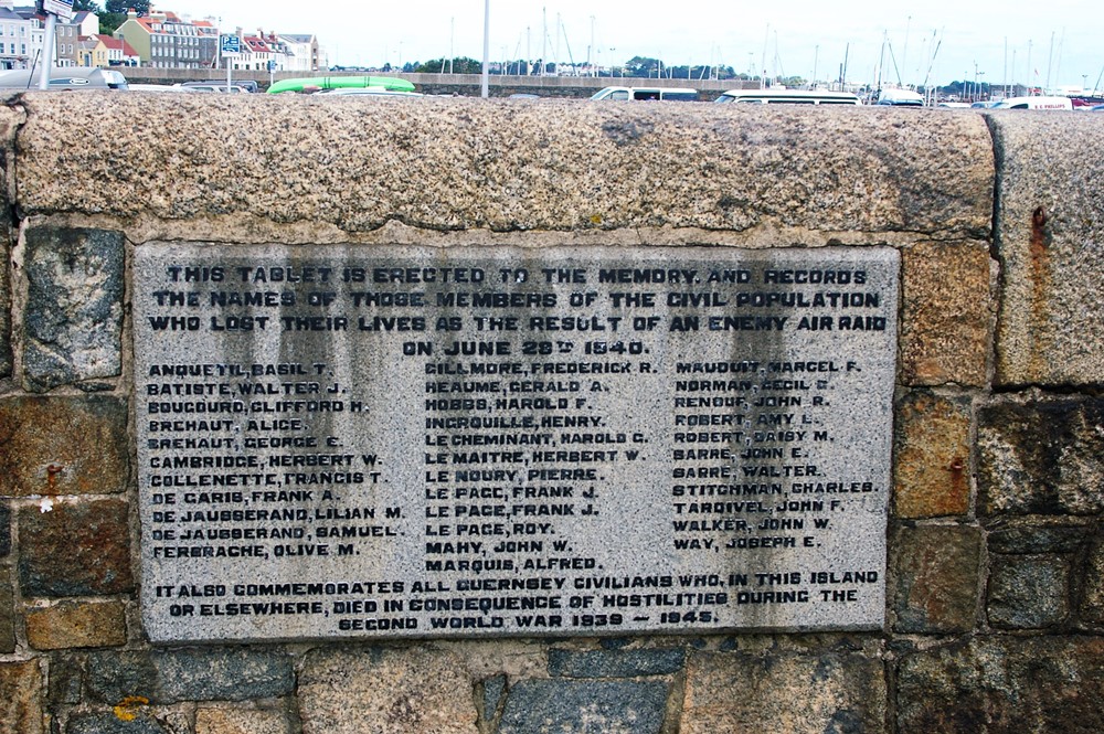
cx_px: 552
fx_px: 1747
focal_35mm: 57
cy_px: 367
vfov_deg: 23.7
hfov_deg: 35.1
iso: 200
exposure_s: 1/350
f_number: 6.7
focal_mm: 38
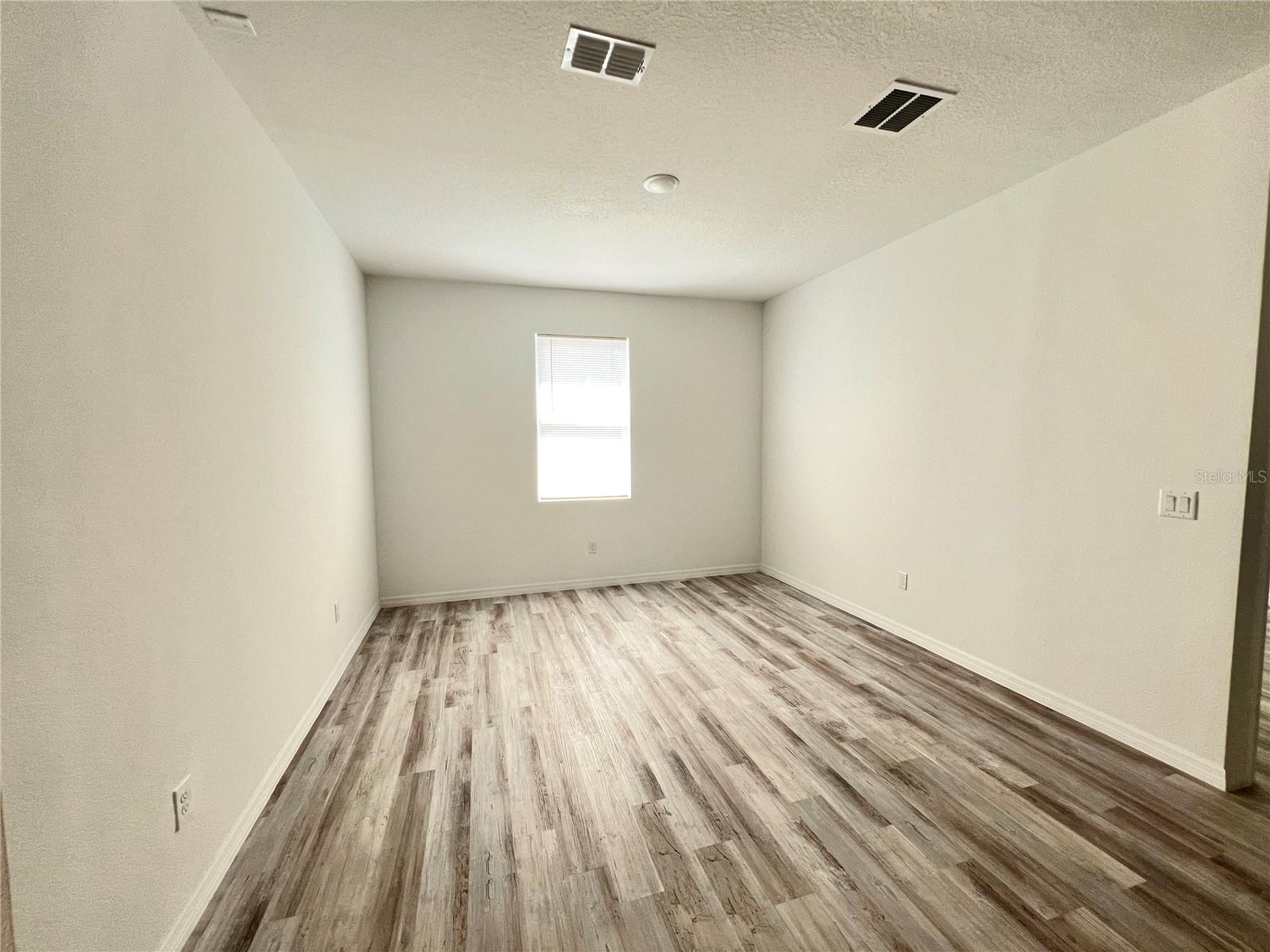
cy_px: 476
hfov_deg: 106.2
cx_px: 635
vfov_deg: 89.9
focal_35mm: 13
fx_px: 477
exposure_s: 1/99
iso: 125
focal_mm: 1.57
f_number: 1.8
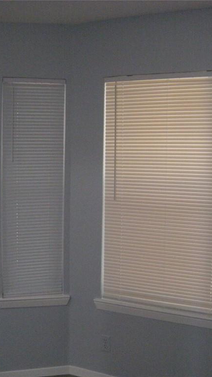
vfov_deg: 40.6
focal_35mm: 51
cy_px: 188
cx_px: 105
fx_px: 510
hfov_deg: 23.5
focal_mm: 5.9
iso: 400
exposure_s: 1/55
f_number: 3.8
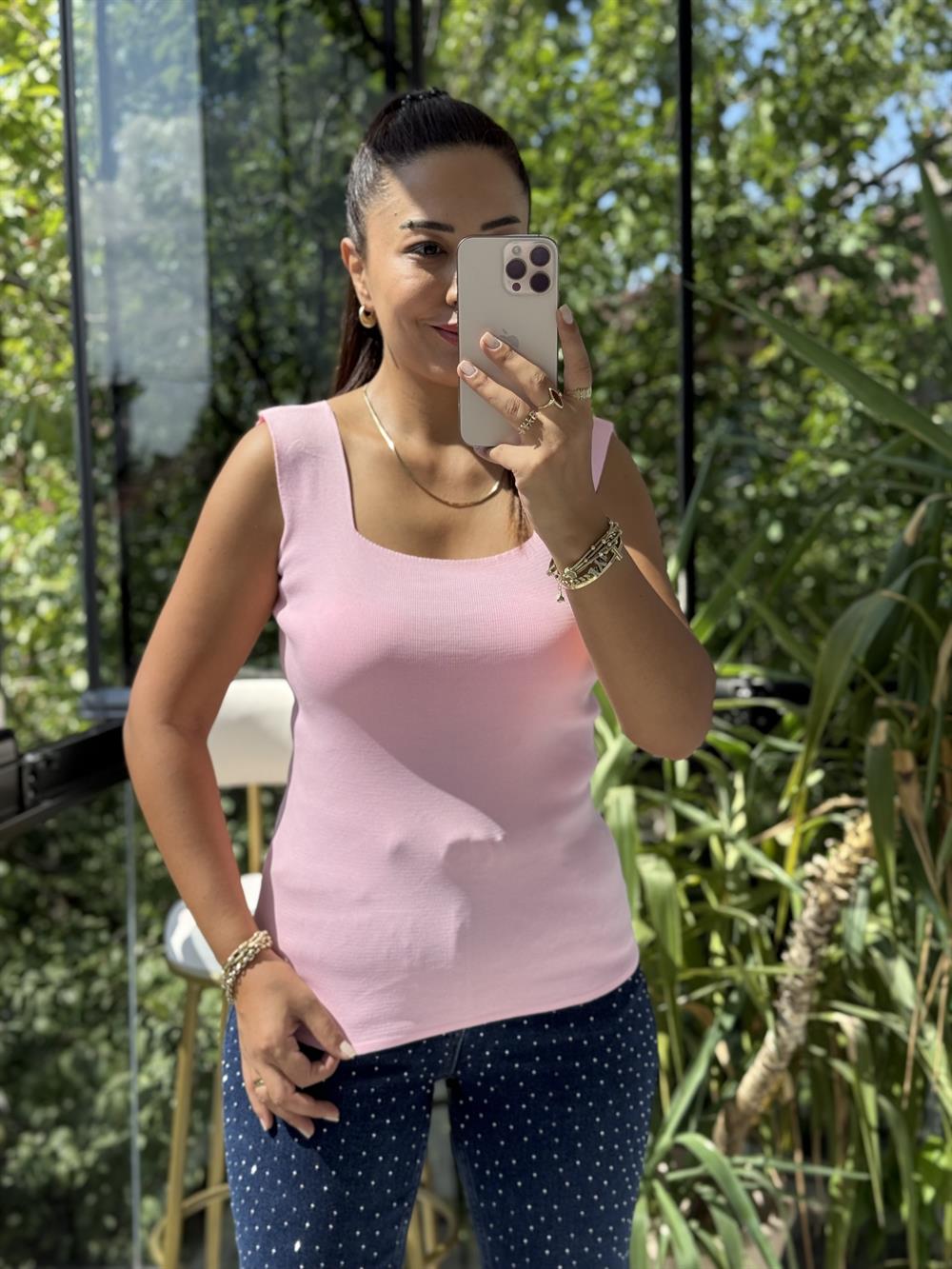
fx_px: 1760
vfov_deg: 39.7
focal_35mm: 48
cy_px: 634
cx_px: 476
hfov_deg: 30.3
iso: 64
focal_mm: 6.76
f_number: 1.78
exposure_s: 1/1055
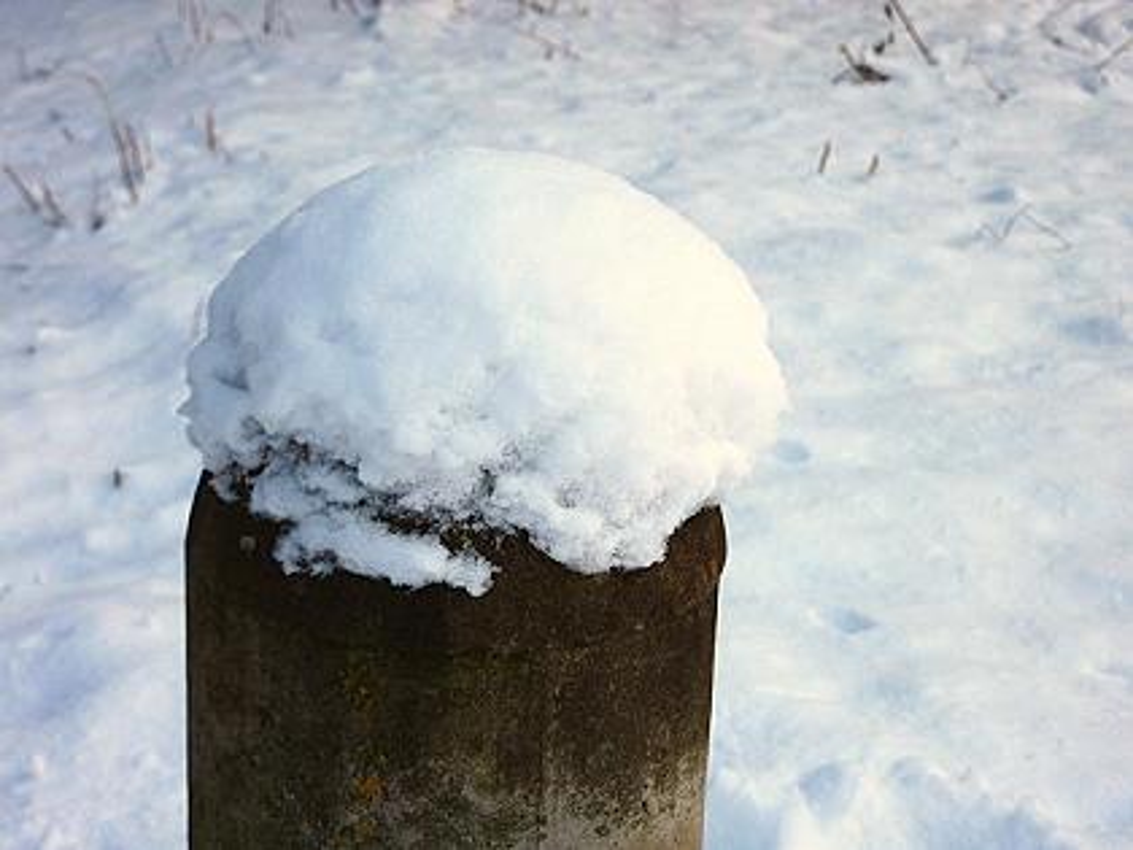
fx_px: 2553
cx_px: 566
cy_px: 425
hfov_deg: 25.0
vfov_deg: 18.9
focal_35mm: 78
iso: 80
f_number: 4.2
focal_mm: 12.8
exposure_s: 1/250
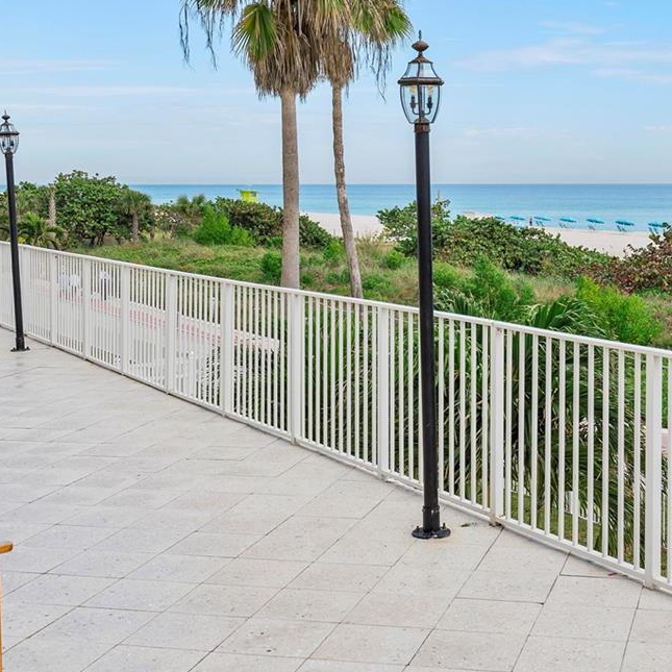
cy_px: 193
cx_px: 471
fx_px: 1296
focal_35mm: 59
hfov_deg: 28.8
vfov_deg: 28.8
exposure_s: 1/320
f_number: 8
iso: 100
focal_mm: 28
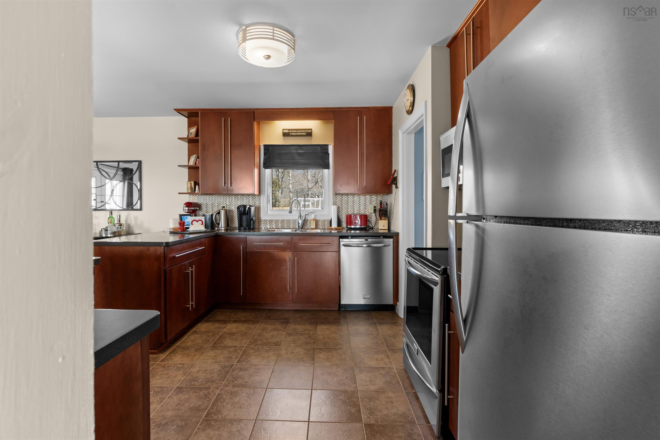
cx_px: 330
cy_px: 220
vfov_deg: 73.7
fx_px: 293
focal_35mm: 16
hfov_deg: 96.7
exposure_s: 1/3
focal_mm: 16
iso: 400
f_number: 8
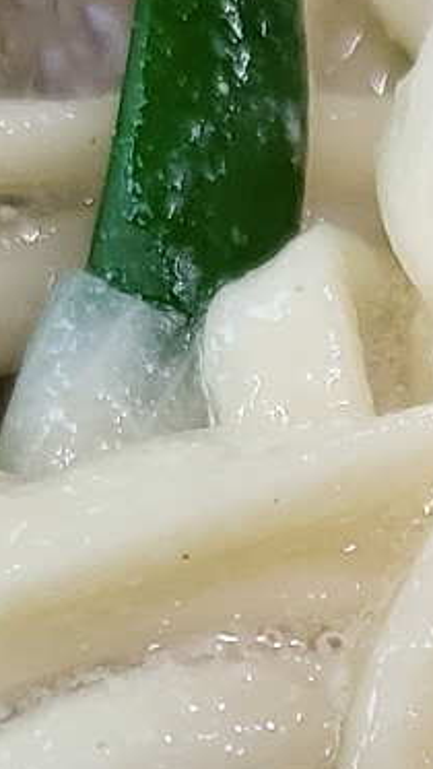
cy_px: 940
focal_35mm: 152
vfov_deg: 13.7
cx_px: 604
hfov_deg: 7.9
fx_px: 3100
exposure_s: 1/120
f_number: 1.8
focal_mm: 4.25
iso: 320
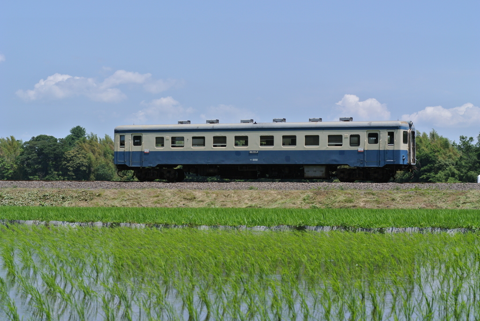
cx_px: 240
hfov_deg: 23.6
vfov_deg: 15.9
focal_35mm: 86
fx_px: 1148
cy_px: 160
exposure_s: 1/1000
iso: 100
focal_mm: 32
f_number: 4.5
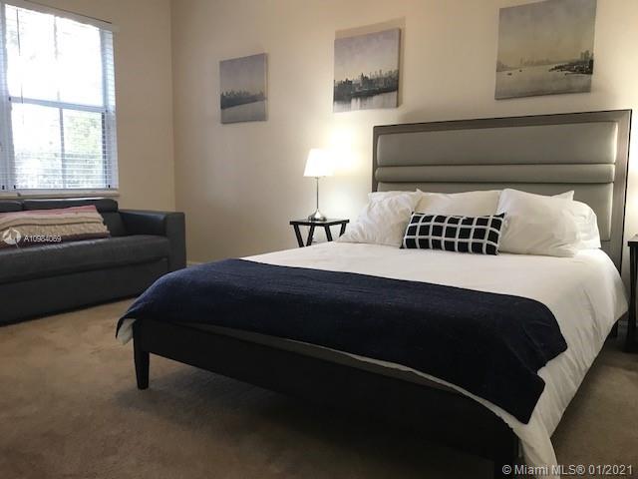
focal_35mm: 28
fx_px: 516
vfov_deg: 49.7
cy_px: 240
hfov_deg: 63.4
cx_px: 319
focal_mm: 3.99
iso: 40
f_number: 1.8
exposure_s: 1/24
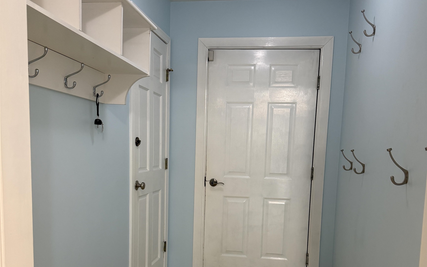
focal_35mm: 34
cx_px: 214
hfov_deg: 56.7
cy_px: 196
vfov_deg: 36.5
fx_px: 396
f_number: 1.78
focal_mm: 6.76
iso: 160
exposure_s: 1/120
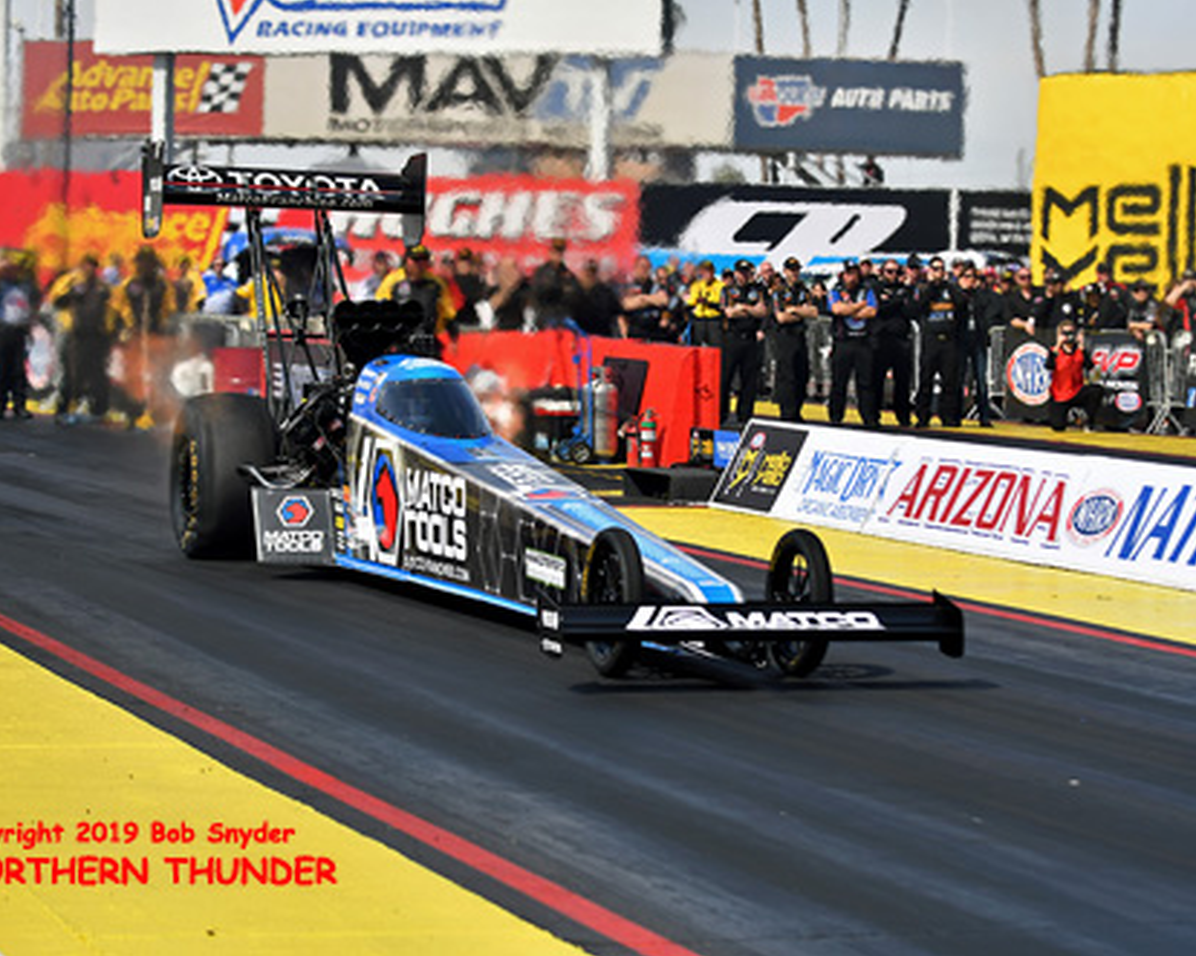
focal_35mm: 119
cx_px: 485
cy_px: 477
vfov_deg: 13.0
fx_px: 4211
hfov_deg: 16.2
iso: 160
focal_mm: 70
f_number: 5.6
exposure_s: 1/2500
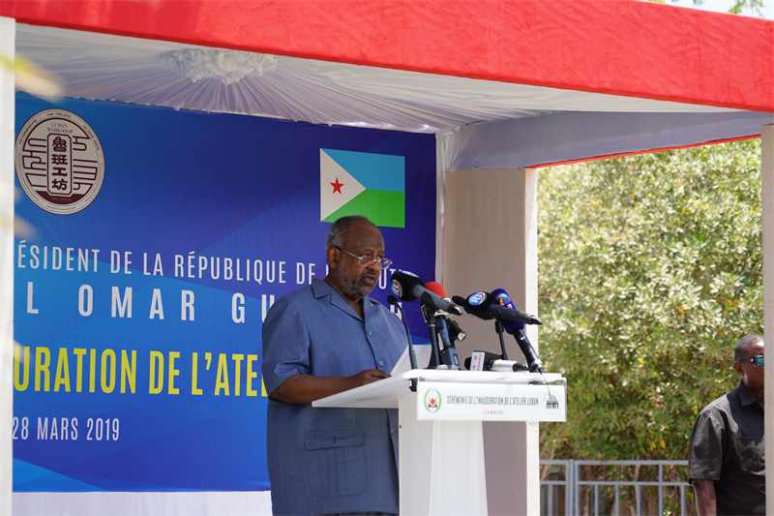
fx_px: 2515
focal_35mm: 117
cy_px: 258
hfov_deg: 17.5
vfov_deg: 11.7
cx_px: 387
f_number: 6.3
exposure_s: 1/200
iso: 160
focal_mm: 117
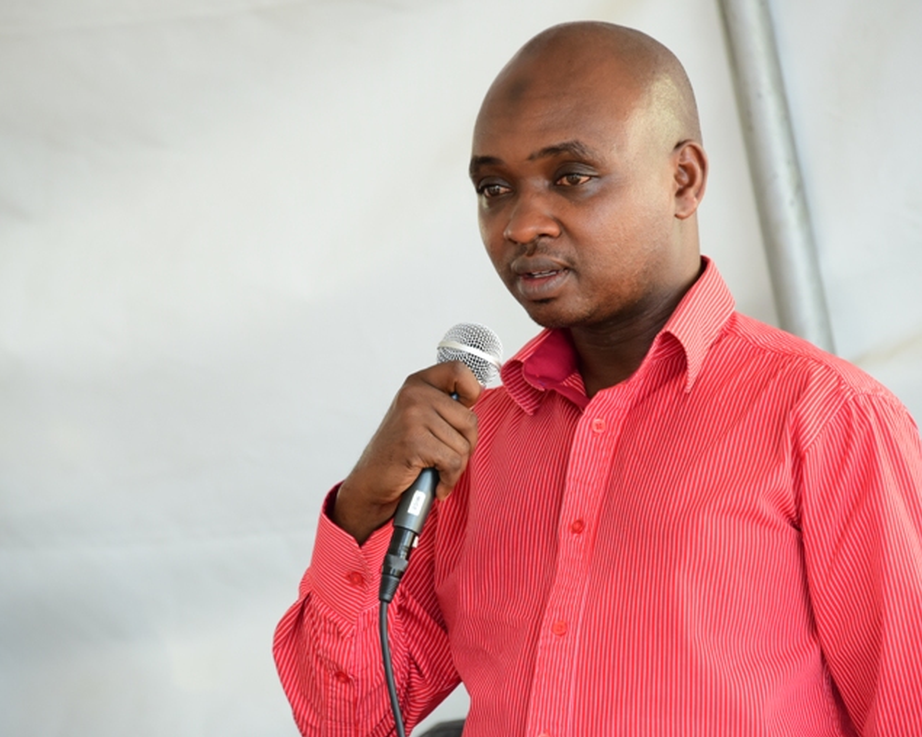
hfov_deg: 7.4
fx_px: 7122
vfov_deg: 5.9
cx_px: 452
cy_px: 368
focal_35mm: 261
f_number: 6.3
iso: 1000
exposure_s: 1/100
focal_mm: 230
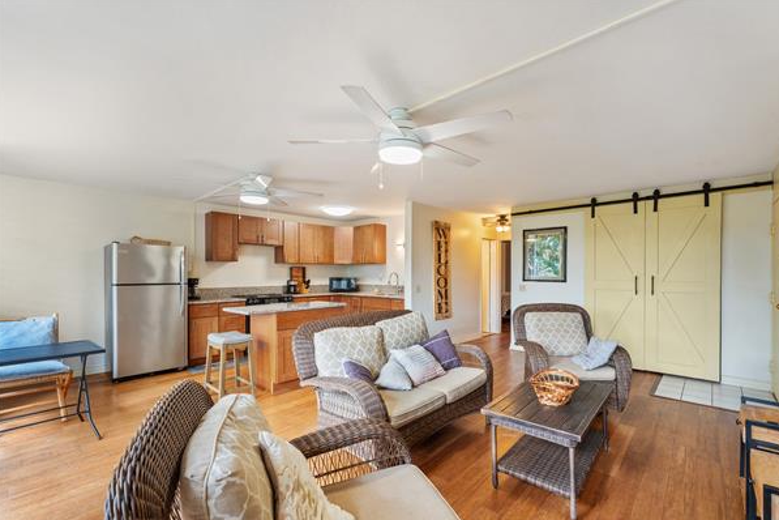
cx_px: 412
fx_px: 325
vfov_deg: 77.2
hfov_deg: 100.3
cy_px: 276
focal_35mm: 15
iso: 400
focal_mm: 14
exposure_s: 1/10
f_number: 9
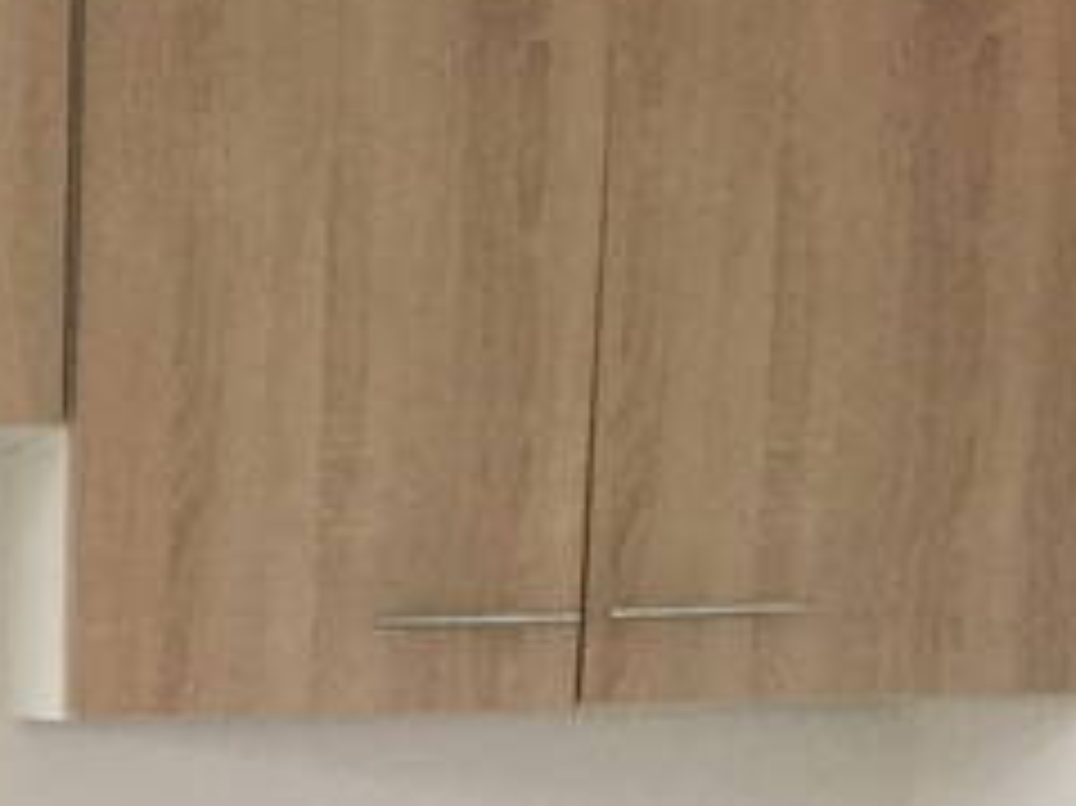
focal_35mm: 96
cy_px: 1301
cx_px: -369
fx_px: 2983
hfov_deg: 18.8
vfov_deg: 14.1
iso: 250
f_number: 2.2
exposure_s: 1/17
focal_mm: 4.15
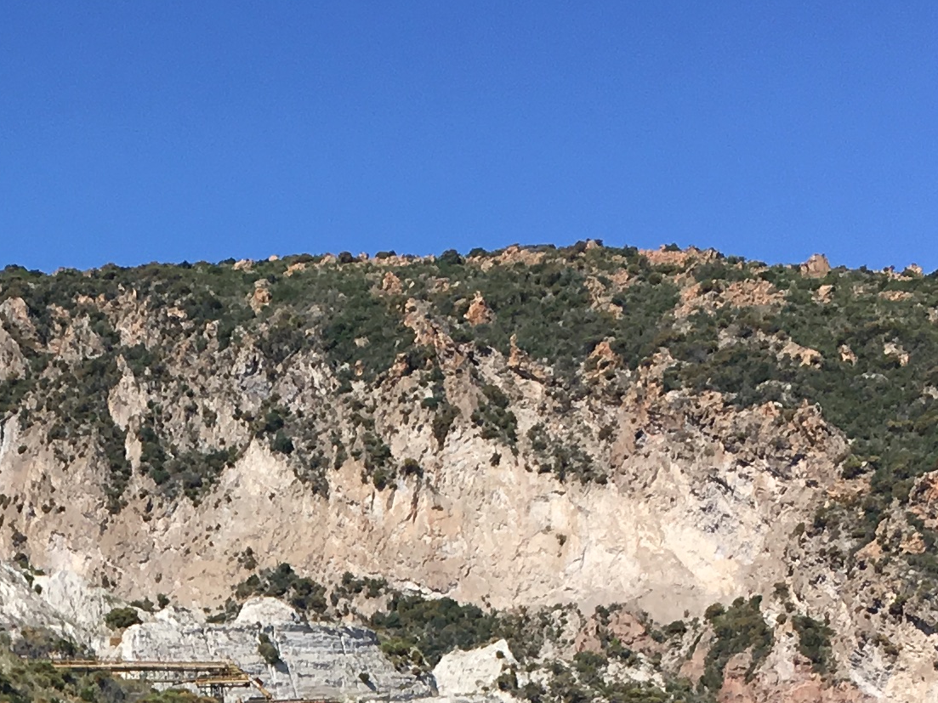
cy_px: 1223
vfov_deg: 12.8
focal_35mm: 106
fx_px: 2872
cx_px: 1
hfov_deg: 18.1
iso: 25
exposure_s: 1/2198
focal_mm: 4.15
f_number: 2.2
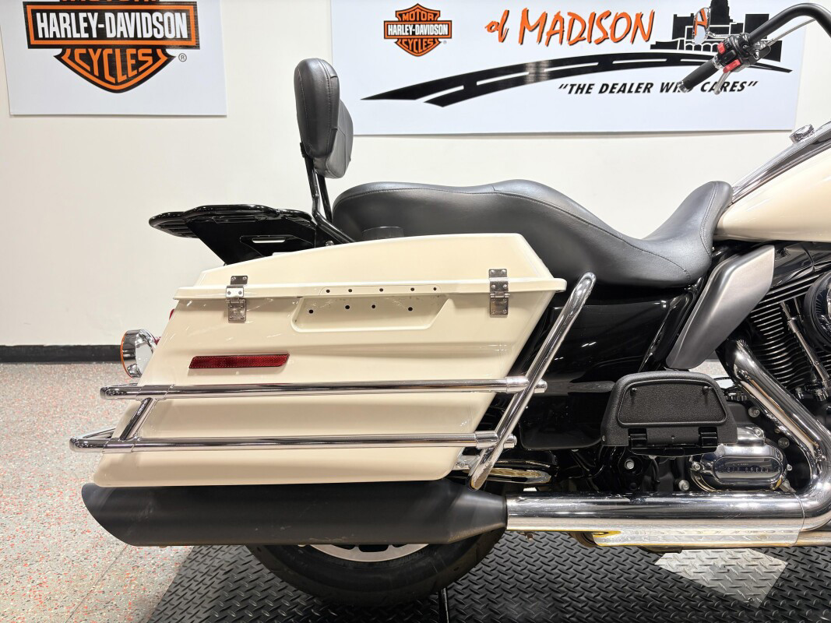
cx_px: 416
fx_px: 624
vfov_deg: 53.1
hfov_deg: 67.3
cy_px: 312
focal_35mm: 26
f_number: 1.6
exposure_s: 1/120
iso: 40
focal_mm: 5.96
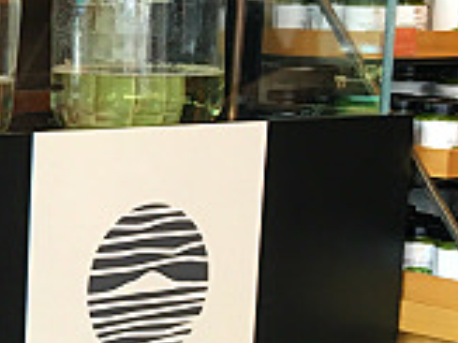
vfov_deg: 11.5
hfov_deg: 14.4
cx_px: -216
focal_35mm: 128
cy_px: 264
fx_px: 1692
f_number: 2.2
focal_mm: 4.15
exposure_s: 1/40
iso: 25
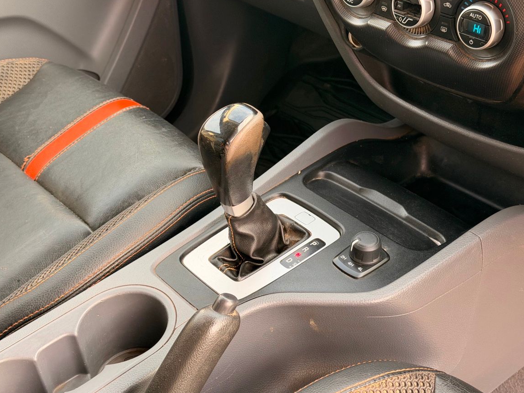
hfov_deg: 38.2
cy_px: 192
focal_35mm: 50
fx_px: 757
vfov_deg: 29.1
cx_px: 259
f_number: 1.78
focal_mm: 6.76
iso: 160
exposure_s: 1/155
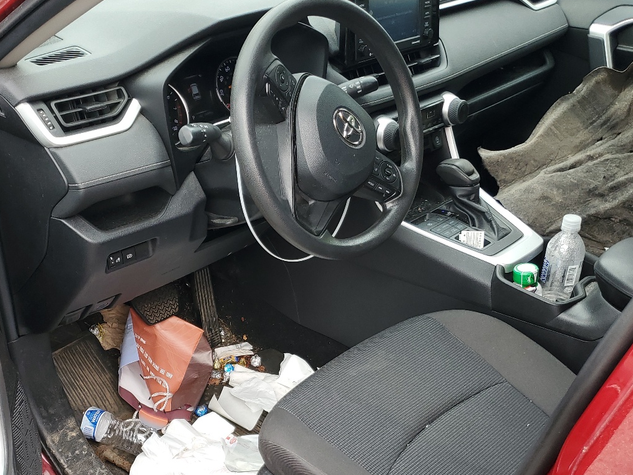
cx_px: 268
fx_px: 750
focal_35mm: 41
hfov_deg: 45.6
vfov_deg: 34.5
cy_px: 343
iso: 50
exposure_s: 1/250
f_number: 1.5
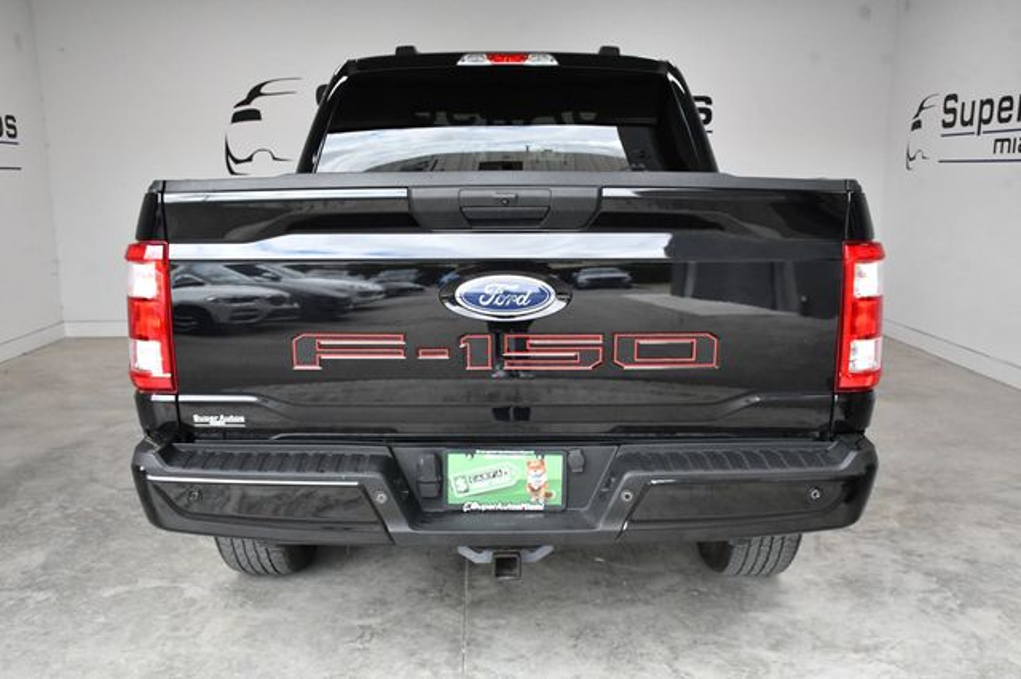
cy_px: 340
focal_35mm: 34
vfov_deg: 38.8
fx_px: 964
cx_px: 510
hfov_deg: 55.8
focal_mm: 23
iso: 2500
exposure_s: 1/400
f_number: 10
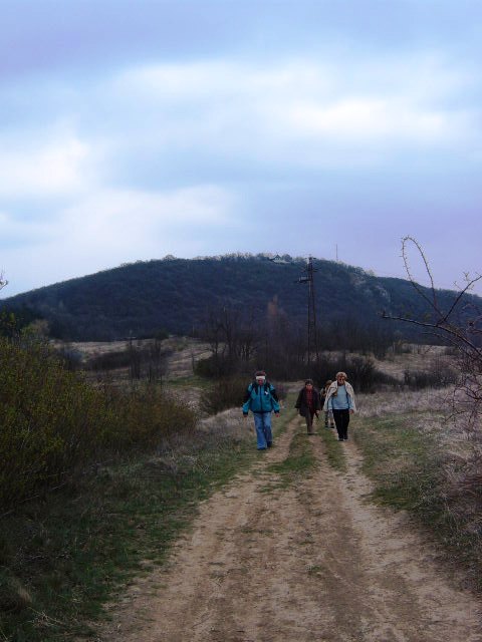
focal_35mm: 38
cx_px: 241
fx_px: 705
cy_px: 321
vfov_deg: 49.0
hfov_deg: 37.7
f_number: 5.8
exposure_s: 1/125
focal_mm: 5.8
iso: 63
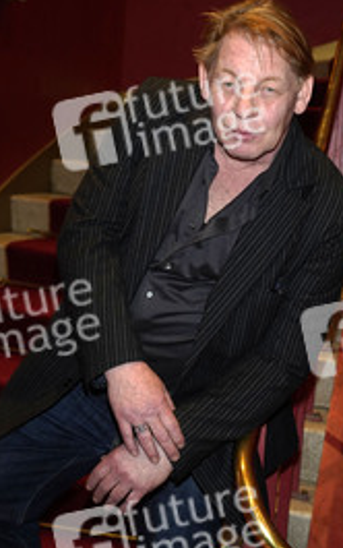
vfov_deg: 32.4
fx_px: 941
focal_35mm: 63
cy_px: 225
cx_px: 219
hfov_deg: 20.6
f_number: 5
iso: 1600
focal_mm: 41
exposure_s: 1/100
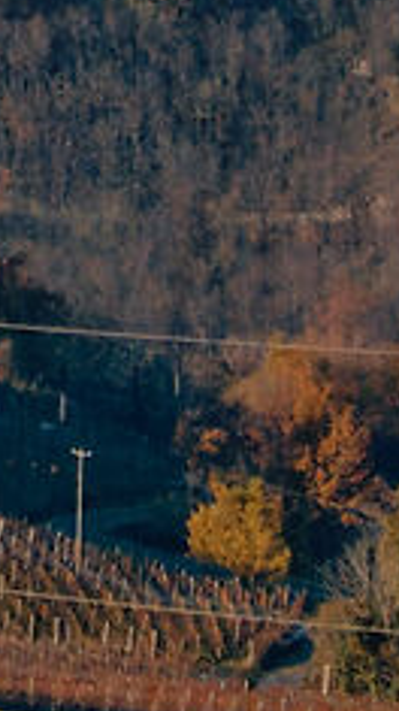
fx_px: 15120
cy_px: -1389
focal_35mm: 803
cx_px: -21
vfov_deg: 2.7
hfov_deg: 1.5
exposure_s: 1/3200
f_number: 5
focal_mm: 36
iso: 400
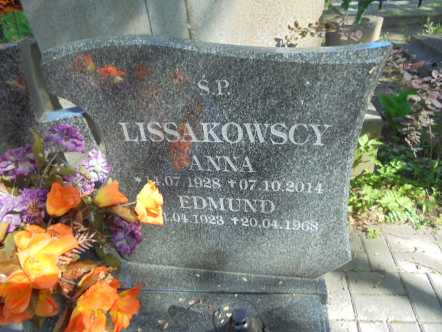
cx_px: 221
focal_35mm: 26
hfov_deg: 67.3
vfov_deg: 53.1
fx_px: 332
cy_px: 166
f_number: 3.5
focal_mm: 4.6
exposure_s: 1/125
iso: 100
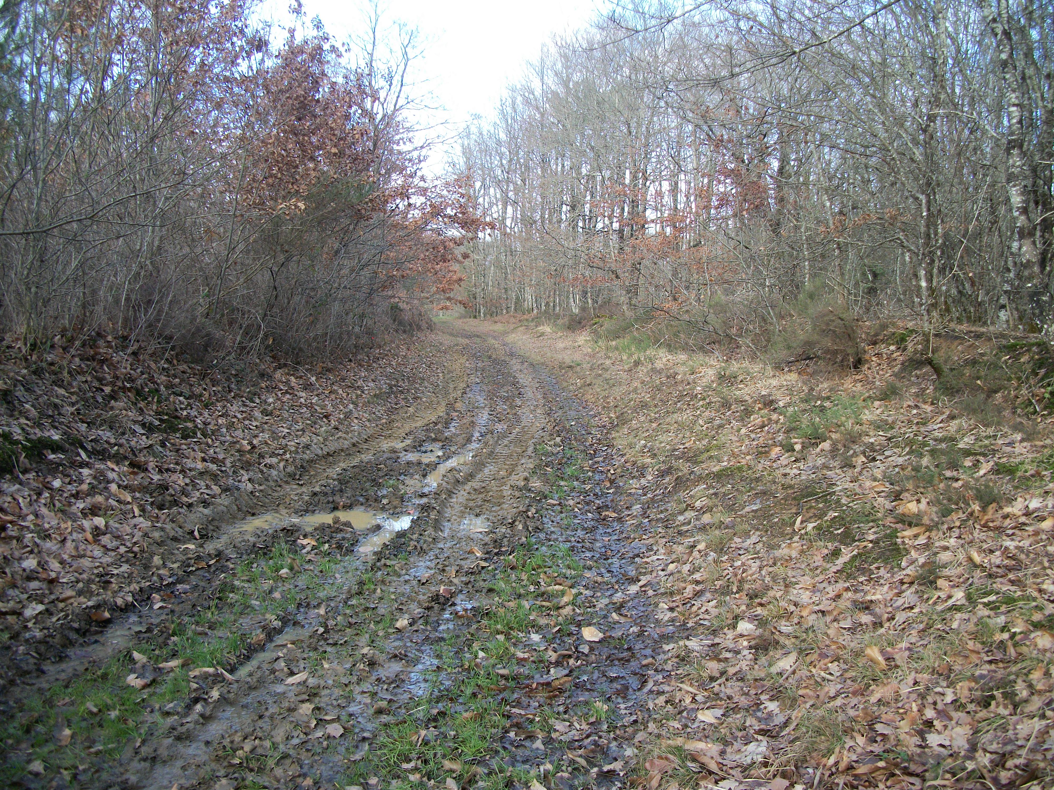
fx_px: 974
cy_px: 395
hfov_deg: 56.8
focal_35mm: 32
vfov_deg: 44.2
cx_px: 527
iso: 80
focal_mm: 5.7
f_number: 2.9
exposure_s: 1/160
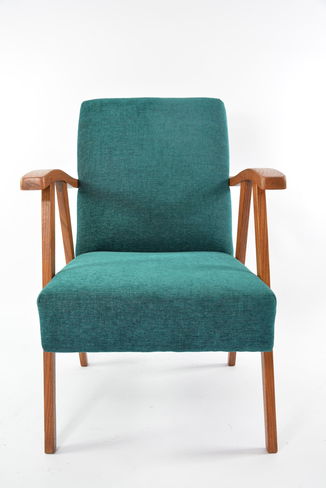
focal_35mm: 36
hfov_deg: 36.9
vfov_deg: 53.1
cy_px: 244
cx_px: 163
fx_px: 488
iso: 500
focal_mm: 24
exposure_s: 1/60
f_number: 5.6
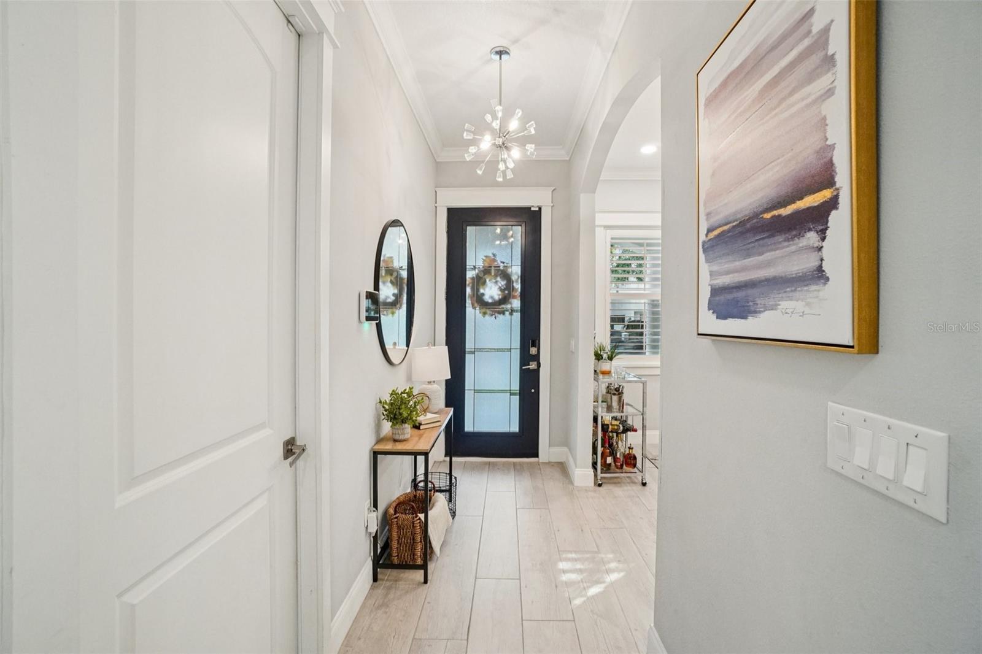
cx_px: 491
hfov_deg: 100.4
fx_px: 409
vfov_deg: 77.3
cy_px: 327
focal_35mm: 15
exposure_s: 1/30
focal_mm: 10
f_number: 8
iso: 400
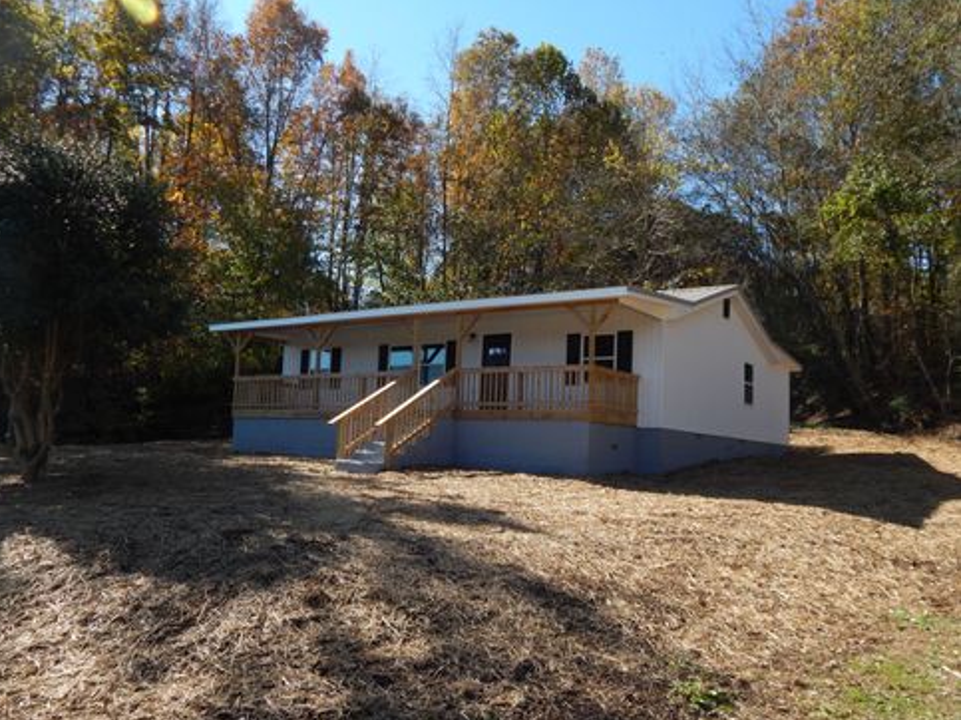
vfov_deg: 48.2
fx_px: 805
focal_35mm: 29
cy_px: 369
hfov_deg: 61.7
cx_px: 466
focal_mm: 5.1
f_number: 3.2
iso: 200
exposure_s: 1/1250
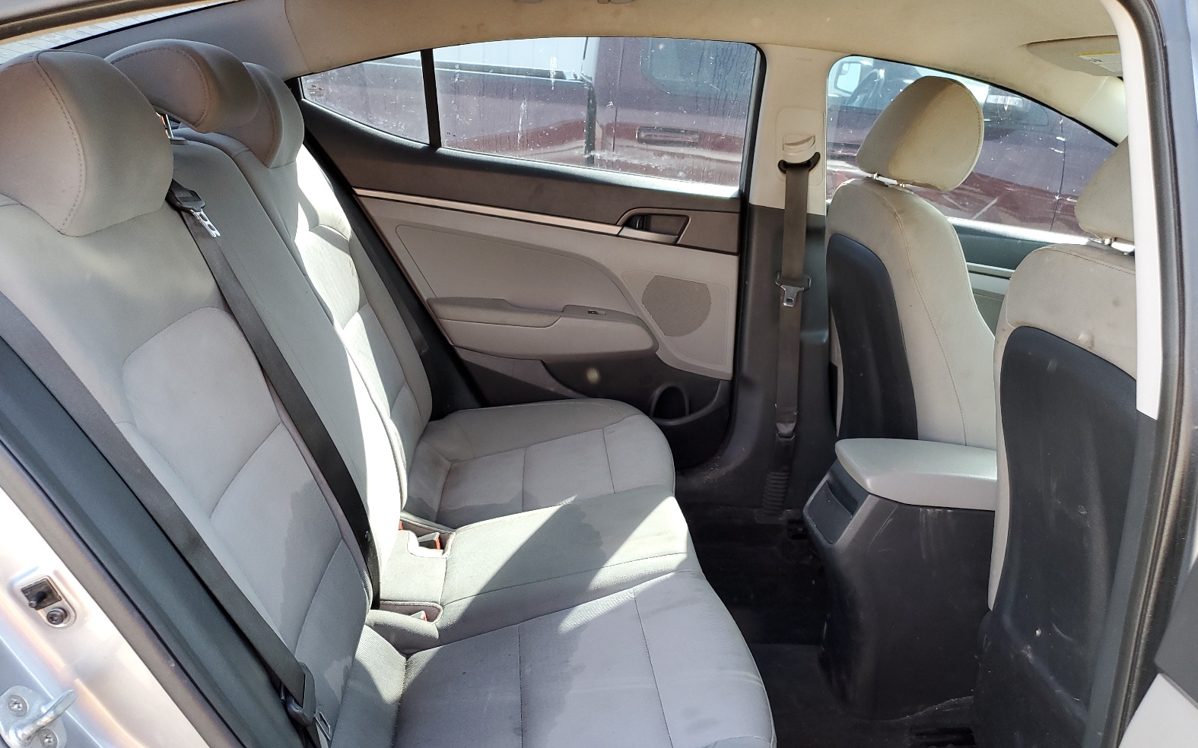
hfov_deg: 66.5
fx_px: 914
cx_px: 602
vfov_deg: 44.5
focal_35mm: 28
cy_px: 397
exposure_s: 1/120
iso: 65
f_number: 1.5
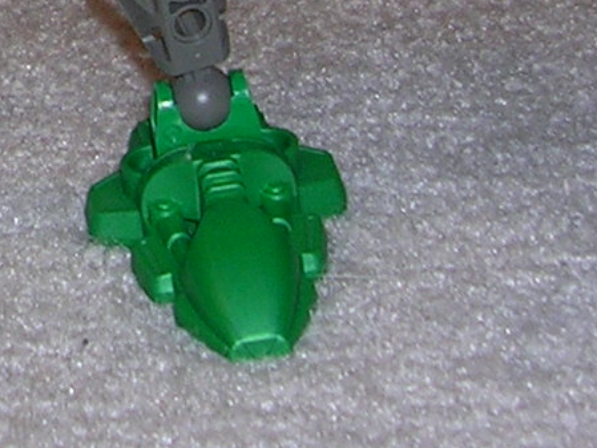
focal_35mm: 196
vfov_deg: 7.3
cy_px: -472
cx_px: -227
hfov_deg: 9.9
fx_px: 3381
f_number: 3
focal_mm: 6.6
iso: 50
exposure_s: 1/60.1
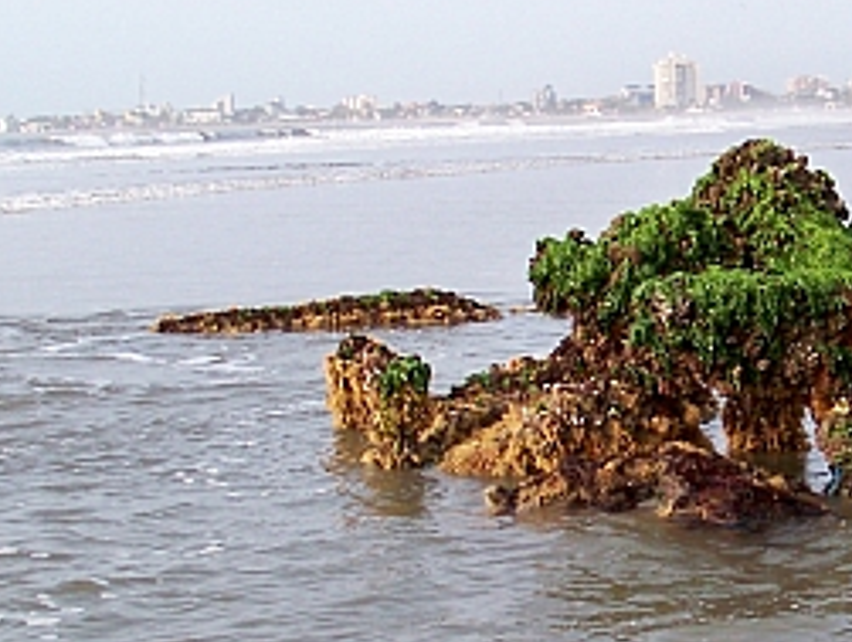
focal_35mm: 105
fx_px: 2588
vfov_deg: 14.1
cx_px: 692
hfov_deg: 18.5
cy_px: 442
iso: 80
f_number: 2.8
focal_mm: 5.85
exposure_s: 1/640
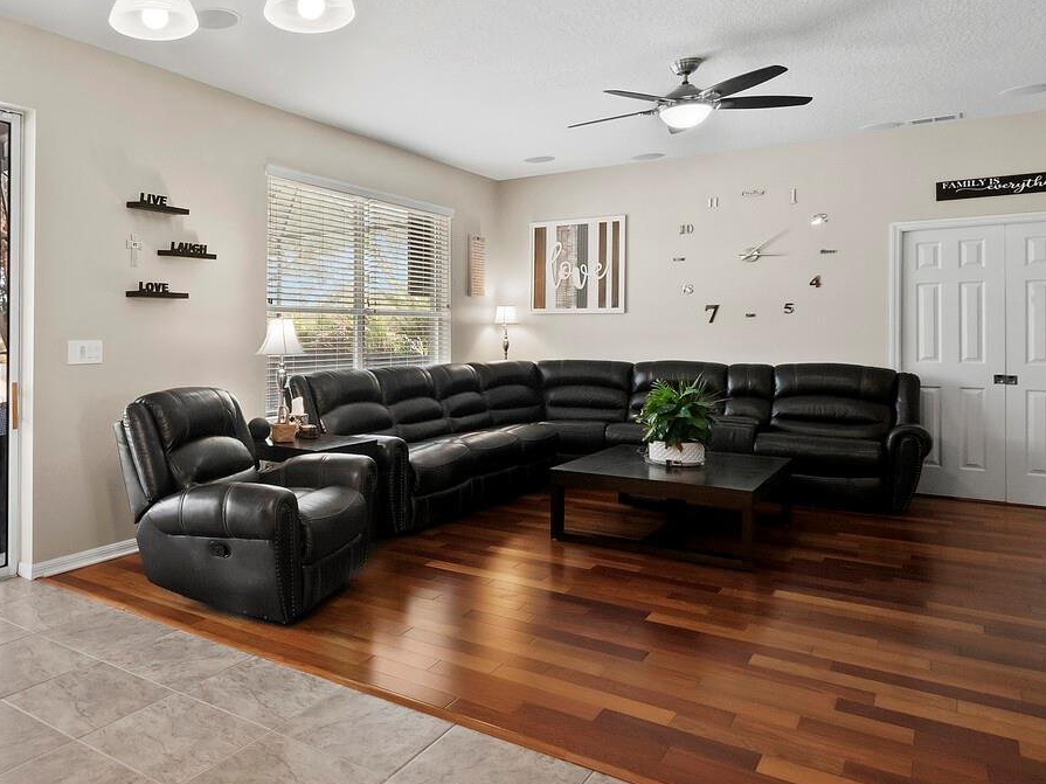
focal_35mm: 25
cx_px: 283
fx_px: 755
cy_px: 315
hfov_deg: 65.8
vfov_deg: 54.5
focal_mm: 7
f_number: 11
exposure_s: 1/4
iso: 400
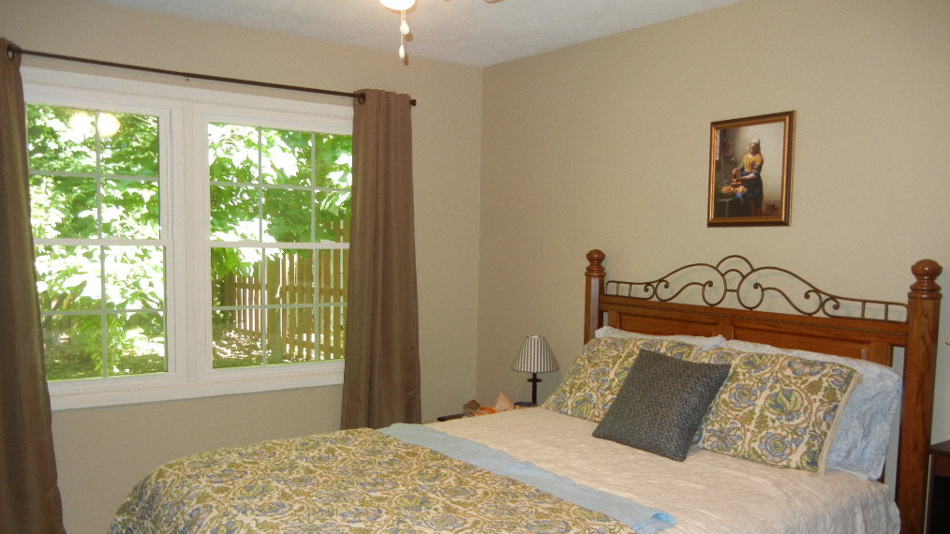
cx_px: 474
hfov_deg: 59.5
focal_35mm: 33
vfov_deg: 35.5
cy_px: 324
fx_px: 831
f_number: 3.5
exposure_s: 1/30
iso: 217
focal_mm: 5.4
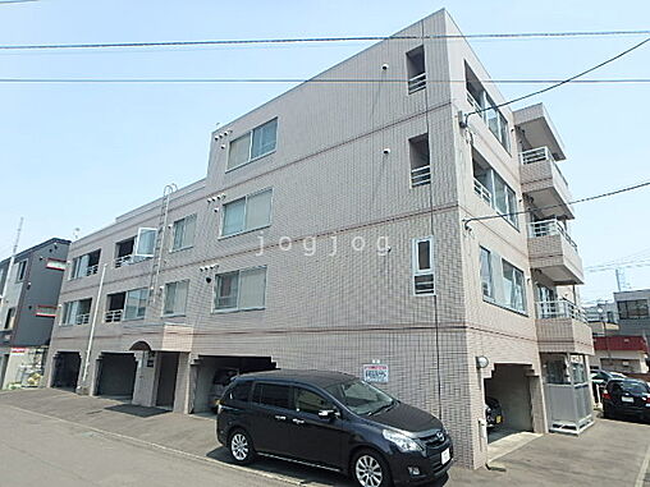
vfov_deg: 63.4
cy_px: 244
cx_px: 325
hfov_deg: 79.0
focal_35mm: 21
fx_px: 394
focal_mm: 3.7
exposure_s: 1/800
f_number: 3.5
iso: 125
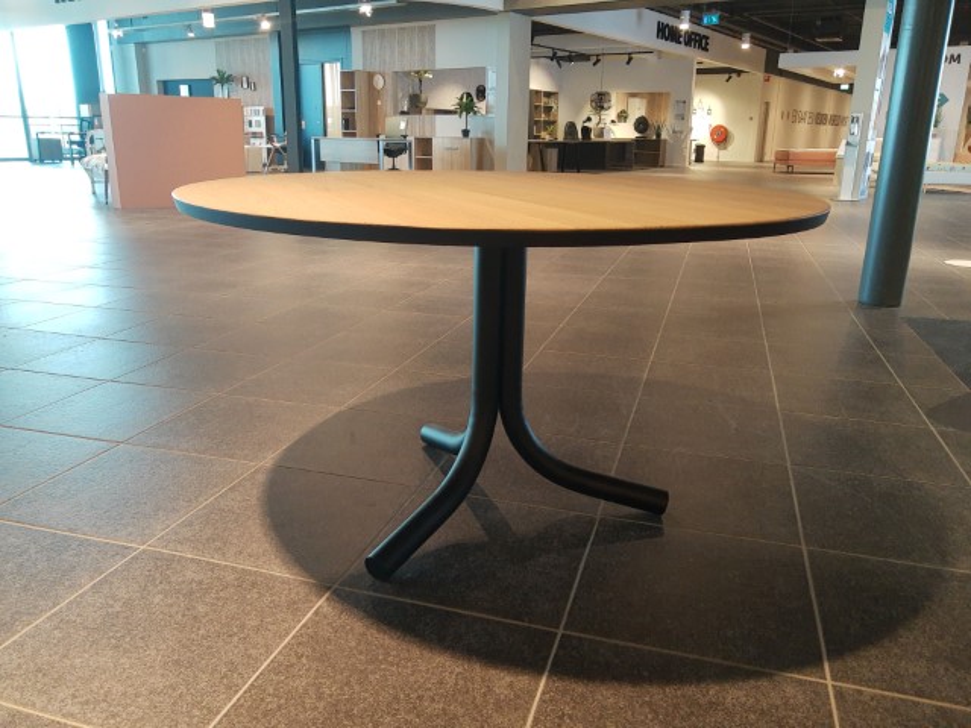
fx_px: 729
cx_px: 486
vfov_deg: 53.1
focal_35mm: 26
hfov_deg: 67.3
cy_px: 364
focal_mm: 3.95
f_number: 1.8
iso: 259
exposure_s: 1/50
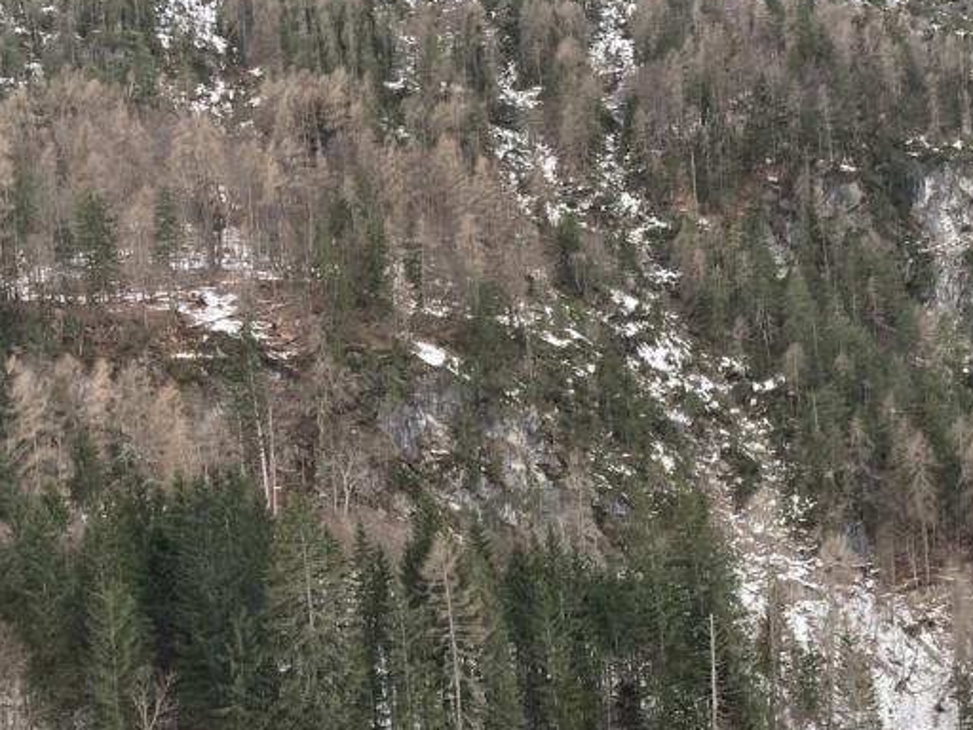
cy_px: 705
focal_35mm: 56
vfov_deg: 25.0
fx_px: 1574
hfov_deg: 34.1
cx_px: 635
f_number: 1.8
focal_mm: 3.99
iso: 20
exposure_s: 1/390
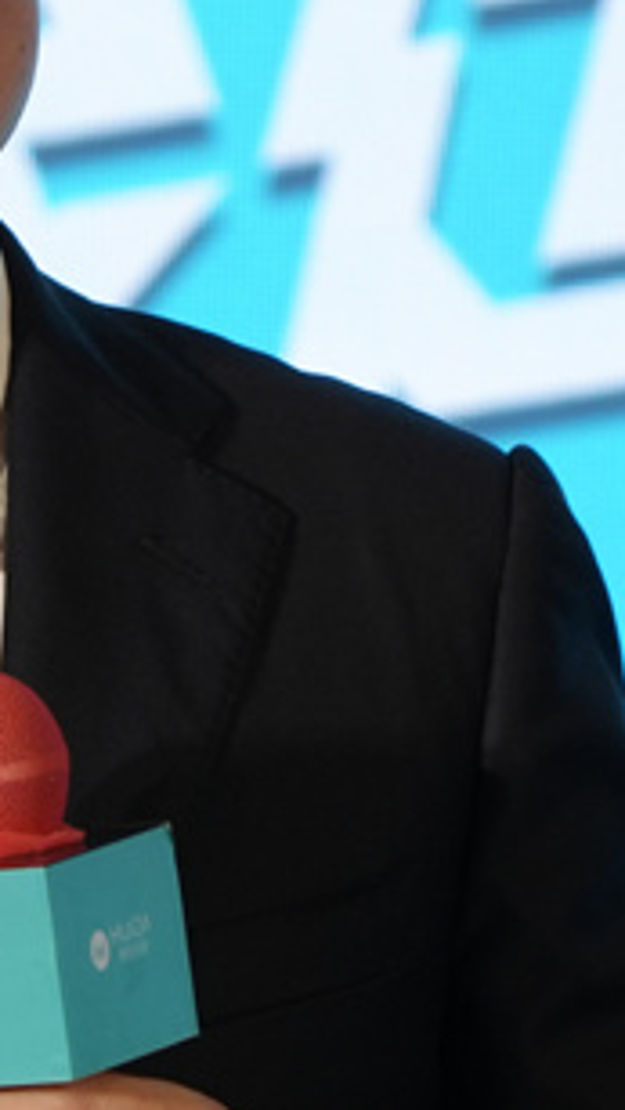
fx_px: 22155
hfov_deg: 1.6
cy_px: 517
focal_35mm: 753
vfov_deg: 2.9
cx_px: -206
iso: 800
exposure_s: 1/200
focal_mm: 184
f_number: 6.3
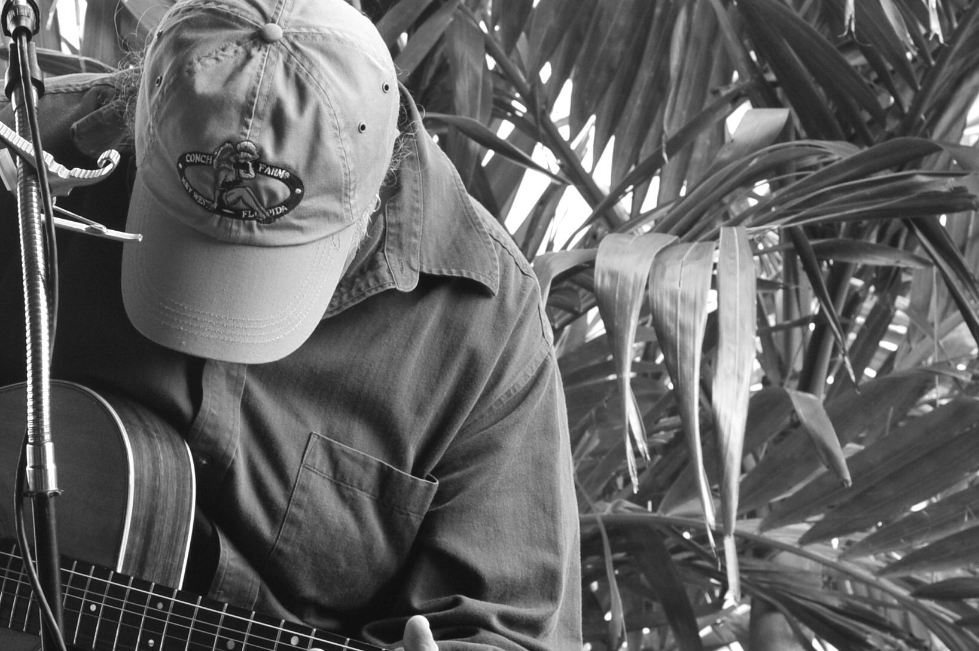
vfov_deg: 7.5
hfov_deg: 11.3
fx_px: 4946
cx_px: 224
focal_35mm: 182
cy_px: 376
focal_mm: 70
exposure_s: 1/60
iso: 640
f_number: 13
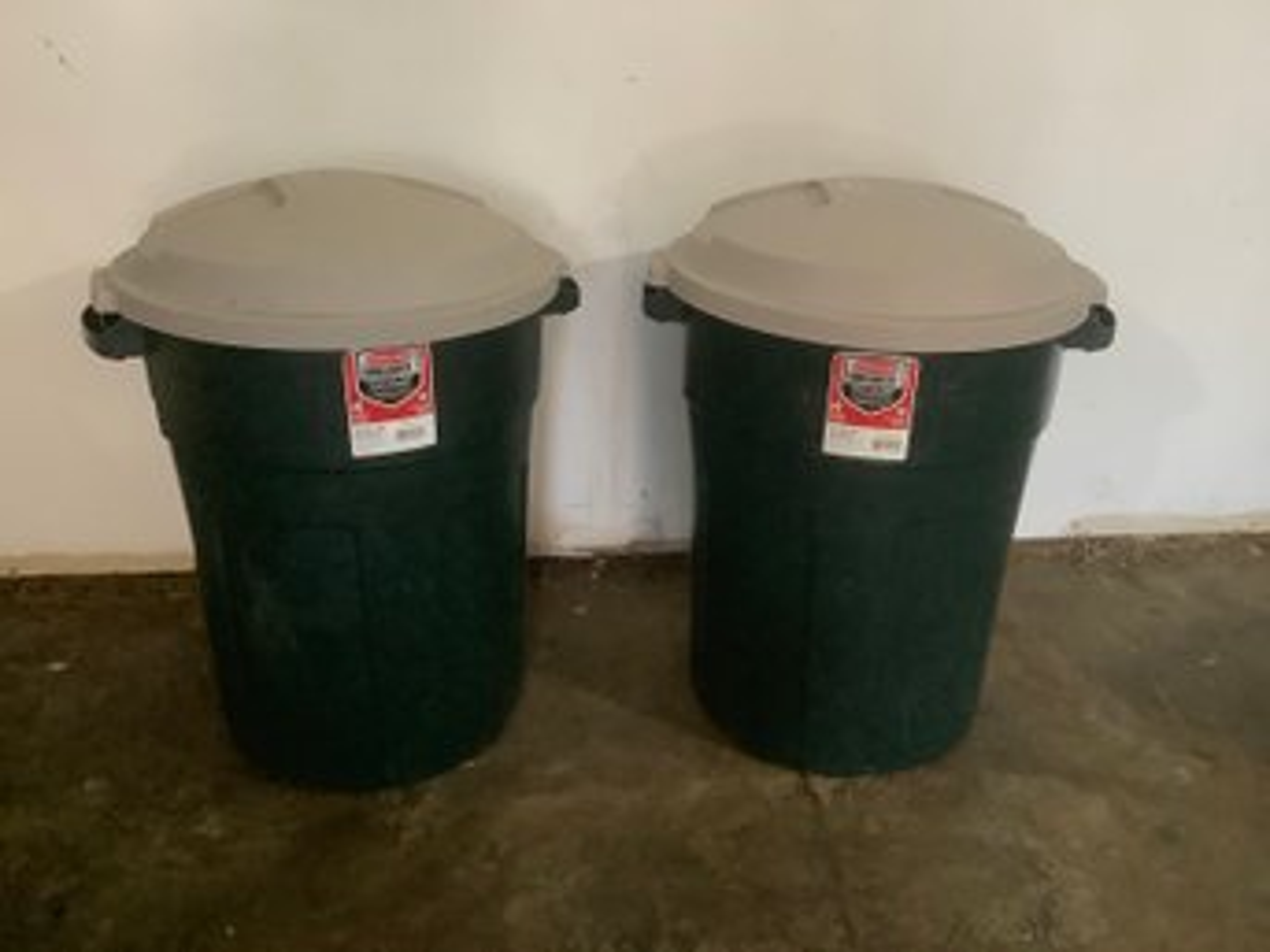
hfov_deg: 58.4
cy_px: 476
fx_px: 1137
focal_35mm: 31
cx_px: 635
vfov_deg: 45.4
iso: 320
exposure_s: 1/60
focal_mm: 3.3
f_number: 2.4
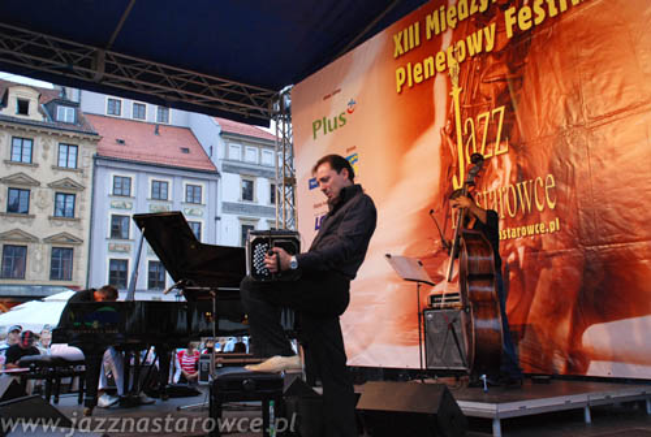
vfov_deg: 40.2
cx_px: 326
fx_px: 598
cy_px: 218
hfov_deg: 57.1
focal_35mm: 33
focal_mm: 22
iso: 800
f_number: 4.5
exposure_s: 1/80
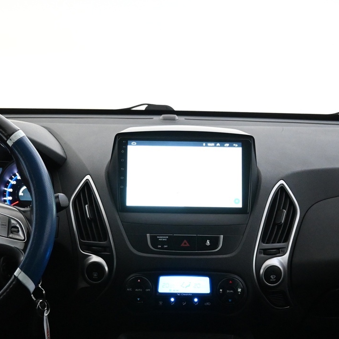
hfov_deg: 31.9
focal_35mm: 53
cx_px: 158
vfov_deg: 31.5
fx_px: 592
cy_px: 248
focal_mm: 18.5
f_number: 3.8
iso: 4500
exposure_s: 1/60
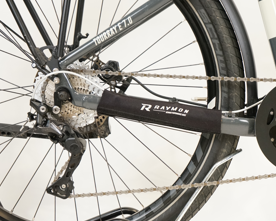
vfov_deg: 15.1
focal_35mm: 102
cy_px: 140
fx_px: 833
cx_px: 205
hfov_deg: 18.7
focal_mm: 70
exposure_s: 1/200
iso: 3200
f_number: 5.6
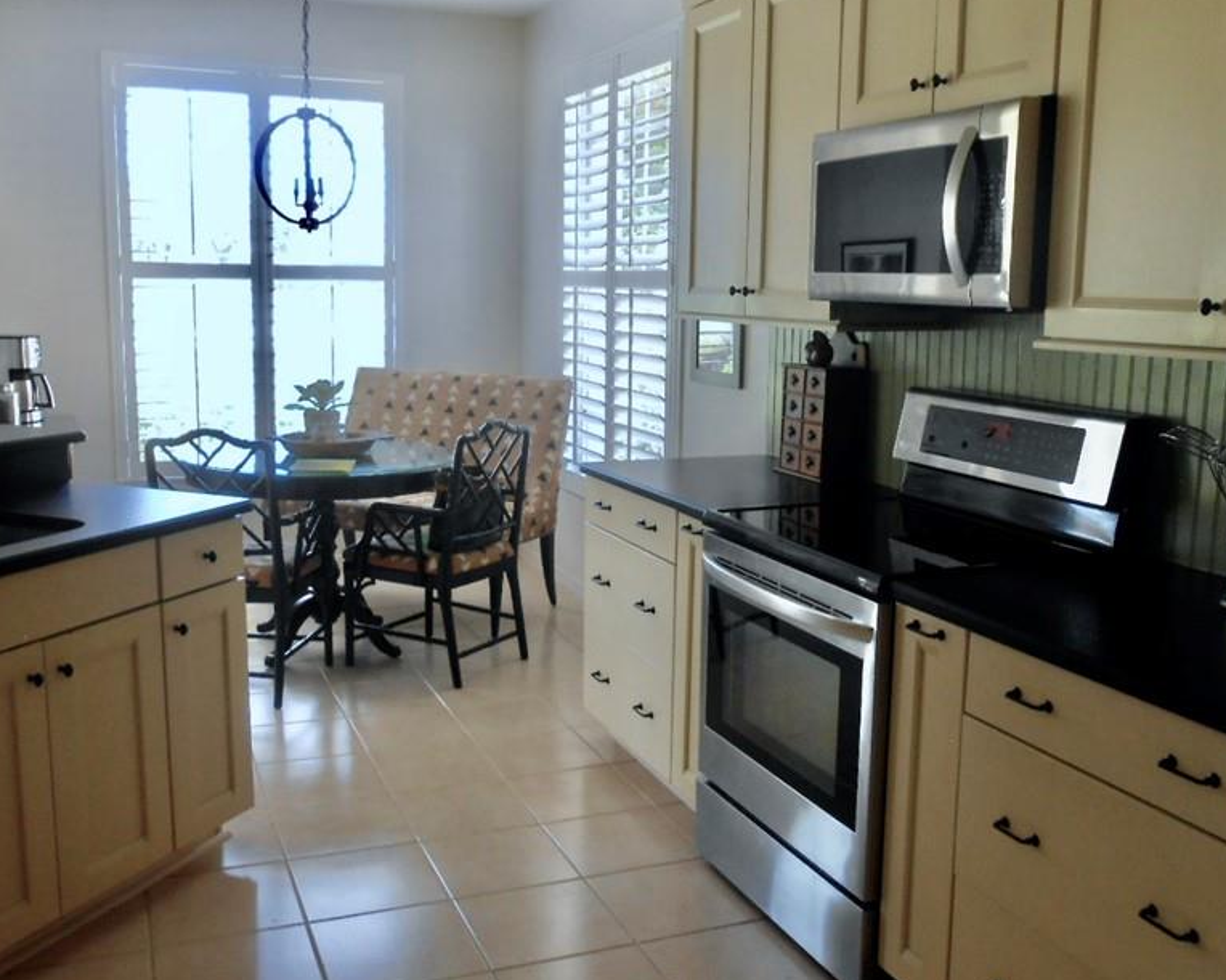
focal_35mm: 34
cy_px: 502
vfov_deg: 43.3
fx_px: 1234
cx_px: 602
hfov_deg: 52.8
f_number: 3.5
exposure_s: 1/30
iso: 100
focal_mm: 4.6
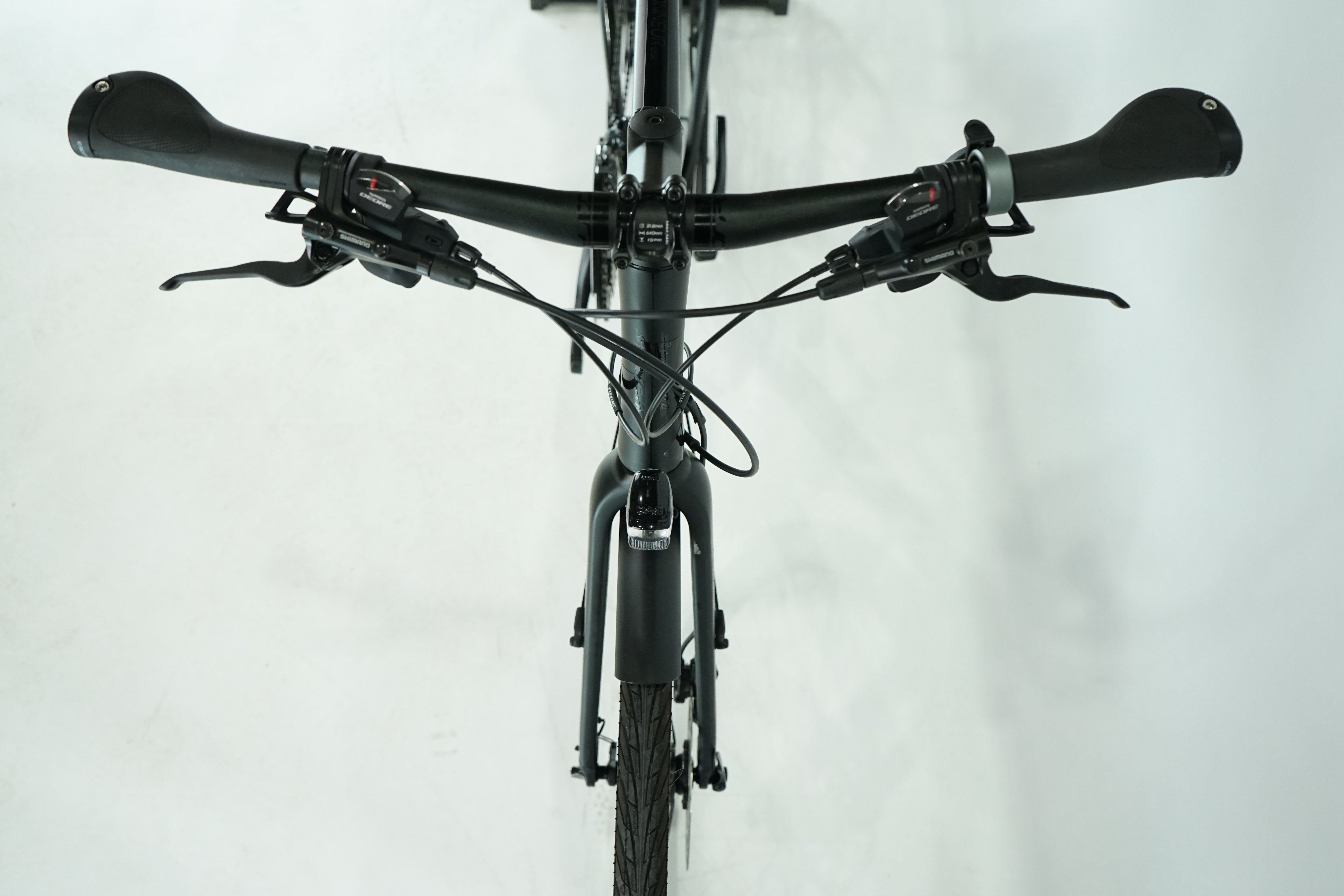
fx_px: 1344
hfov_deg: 53.1
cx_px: 672
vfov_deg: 36.9
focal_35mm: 36
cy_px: 448
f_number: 5.6
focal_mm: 36
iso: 1600
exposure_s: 1/200
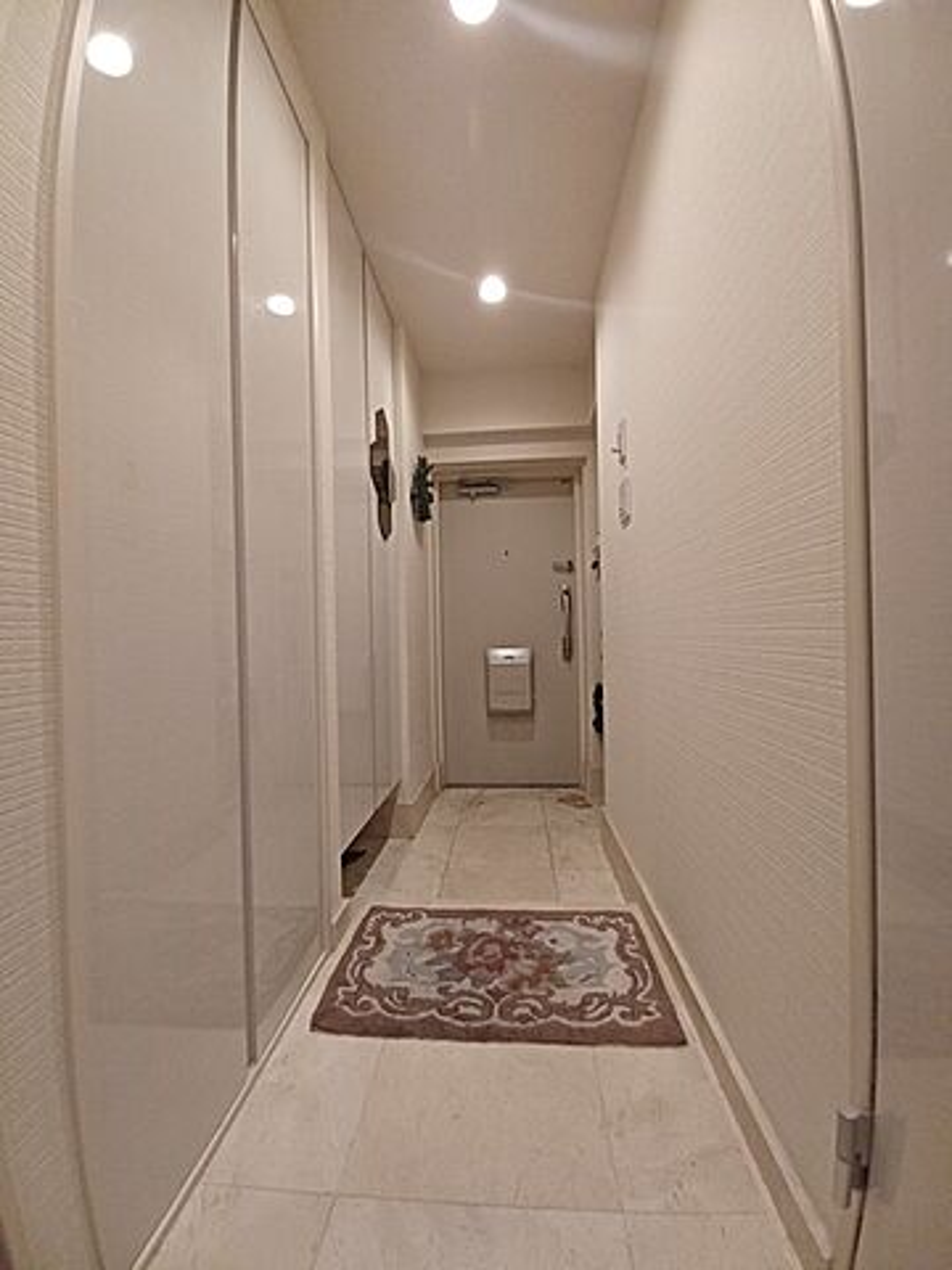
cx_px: 476
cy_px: 635
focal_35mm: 13
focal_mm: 1.42
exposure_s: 1/50
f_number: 2.2
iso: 160
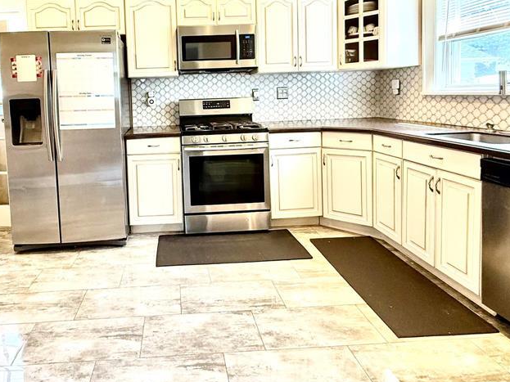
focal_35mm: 23
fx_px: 339
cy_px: 117
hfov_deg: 72.5
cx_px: 186
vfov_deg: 57.1
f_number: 2.2
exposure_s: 1/120
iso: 320
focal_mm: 2.22
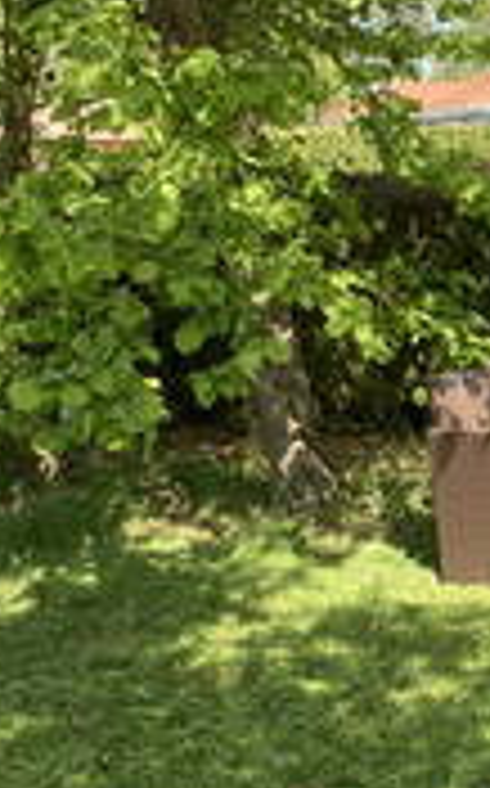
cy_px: 554
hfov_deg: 20.4
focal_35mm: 61
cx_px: 521
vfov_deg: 33.1
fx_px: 1307
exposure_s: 1/203
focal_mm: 3.99
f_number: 1.8
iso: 20
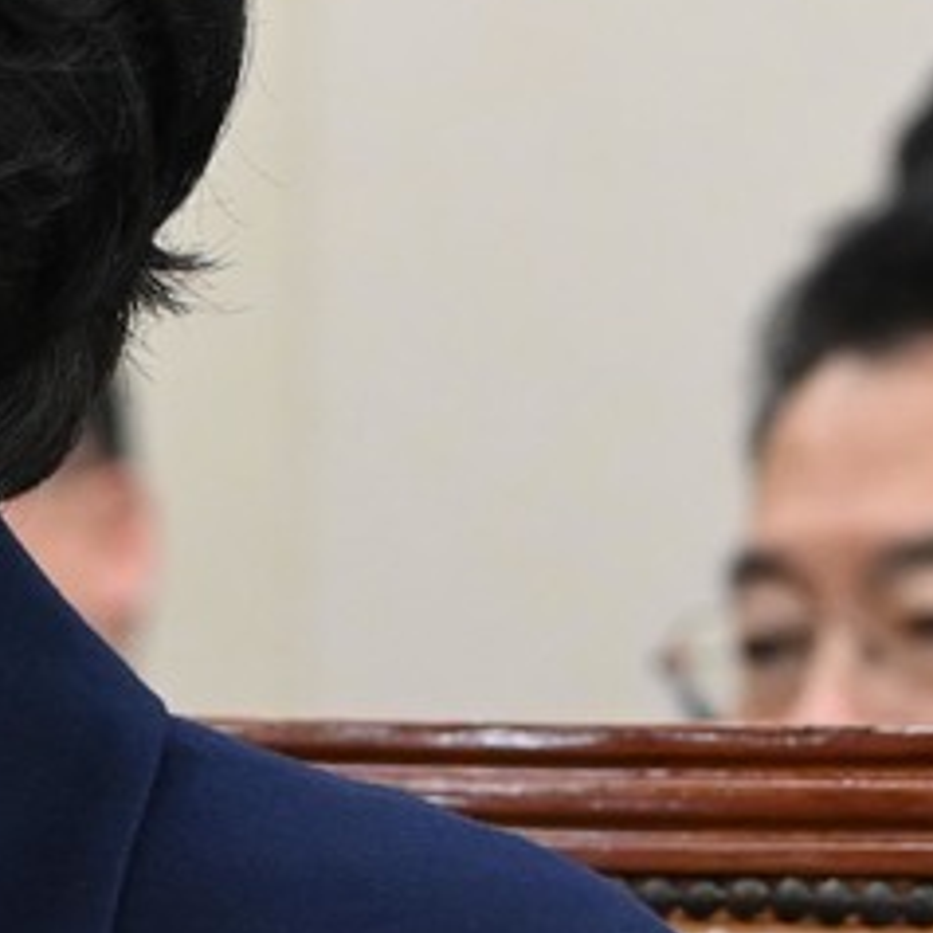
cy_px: 704
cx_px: -682
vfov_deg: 4.3
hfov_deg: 4.2
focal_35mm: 410
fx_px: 12502
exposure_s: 1/250
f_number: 5.6
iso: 3200
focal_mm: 82
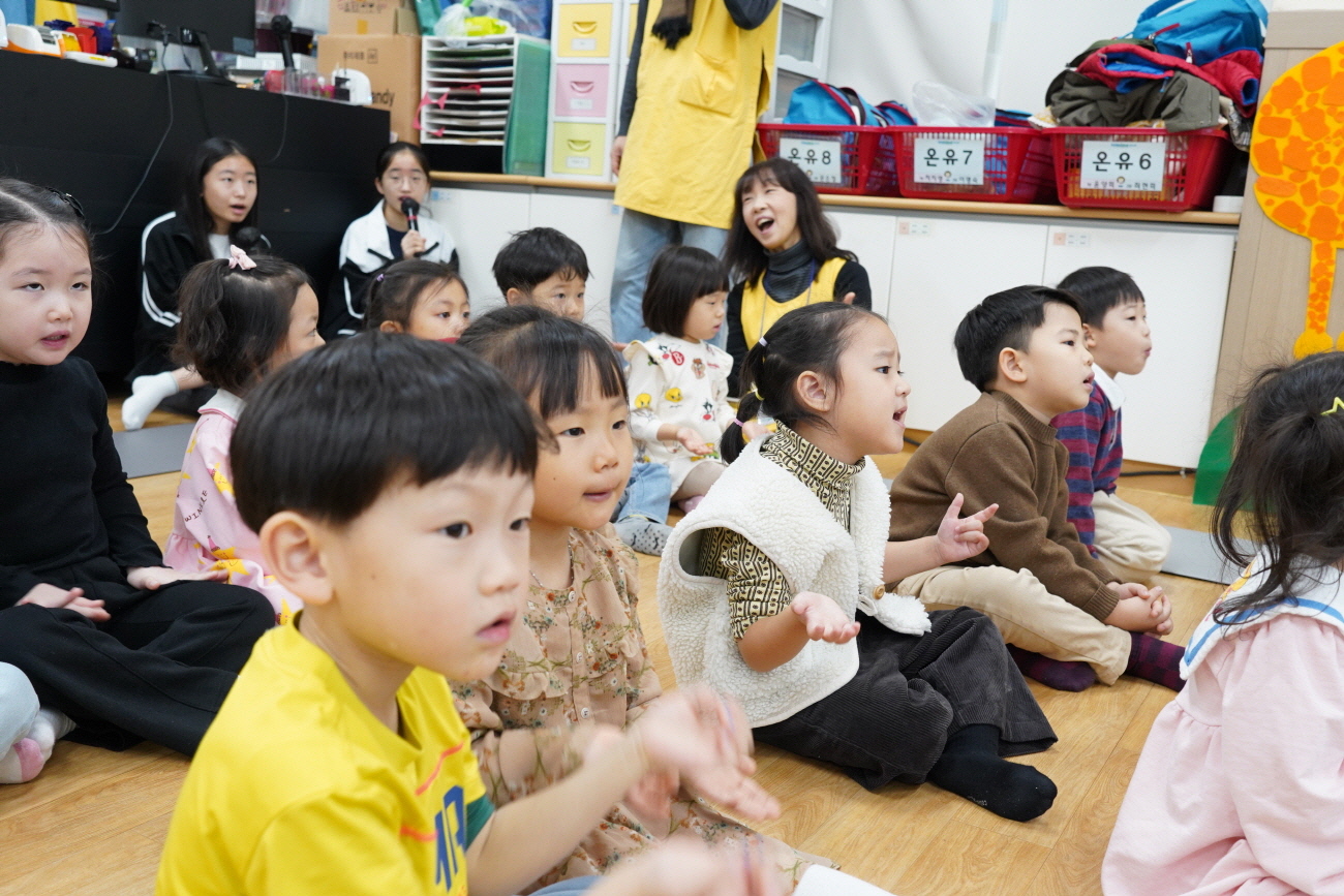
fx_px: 1269
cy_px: 448
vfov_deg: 38.9
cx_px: 672
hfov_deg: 55.8
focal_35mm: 34
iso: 2500
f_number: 5.6
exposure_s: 1/60
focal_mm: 34
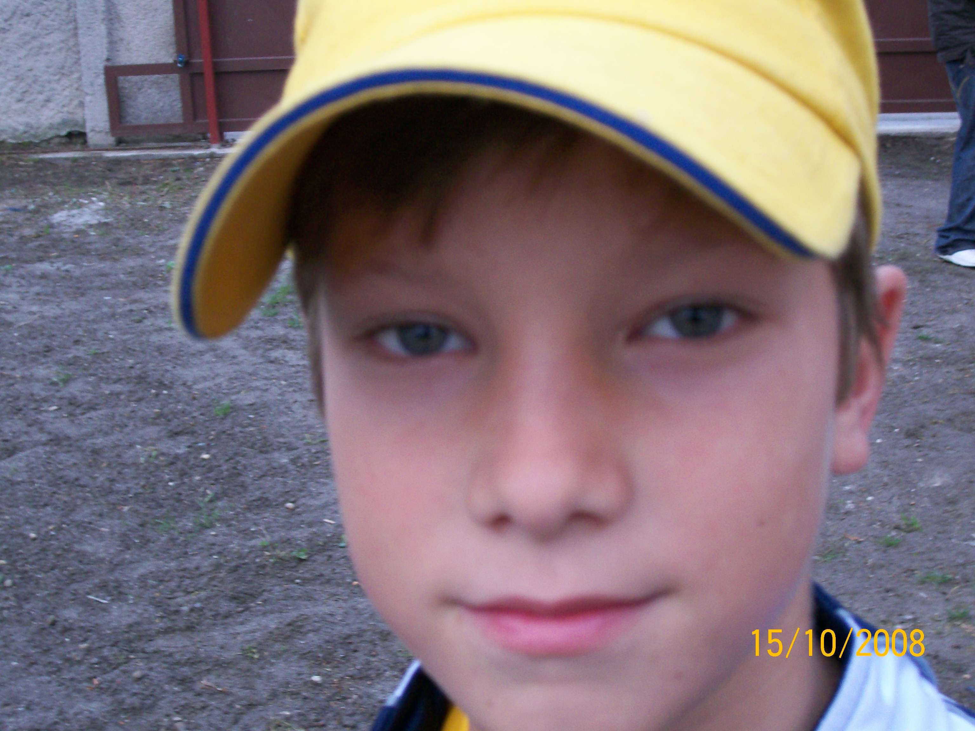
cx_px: 488
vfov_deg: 27.0
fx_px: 1521
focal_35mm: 54
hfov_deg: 35.5
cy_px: 366
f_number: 3.4
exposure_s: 1/47.2
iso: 132
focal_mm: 9.11
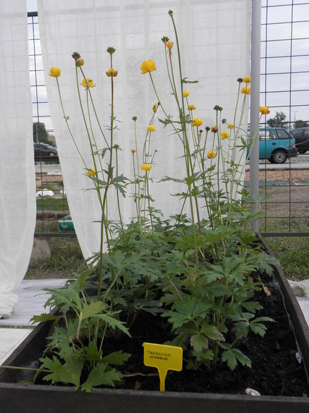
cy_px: 206
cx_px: 154
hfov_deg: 34.3
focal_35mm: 42
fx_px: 500
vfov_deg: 44.8
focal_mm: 7.59
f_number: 3.3
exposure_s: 1/50
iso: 64
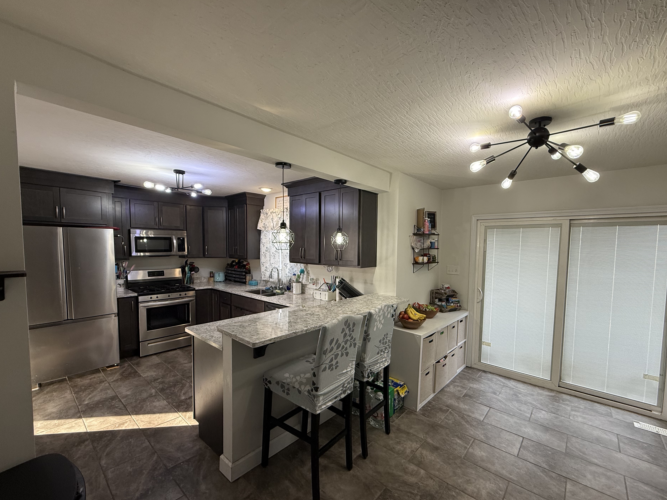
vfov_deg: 81.7
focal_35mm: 15
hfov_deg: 98.2
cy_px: 263
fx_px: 289
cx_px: 342
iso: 160
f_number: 2.2
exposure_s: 1/120
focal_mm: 2.22
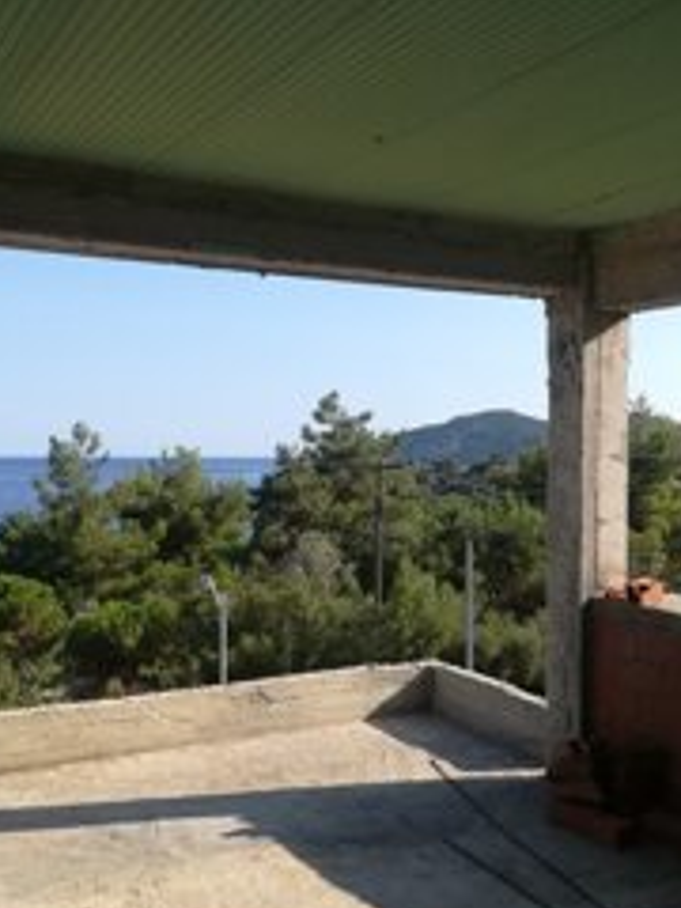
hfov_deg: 36.7
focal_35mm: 39
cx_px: 397
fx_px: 1023
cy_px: 507
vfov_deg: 47.8
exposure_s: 1/719
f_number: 2.2
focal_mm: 3.83
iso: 50
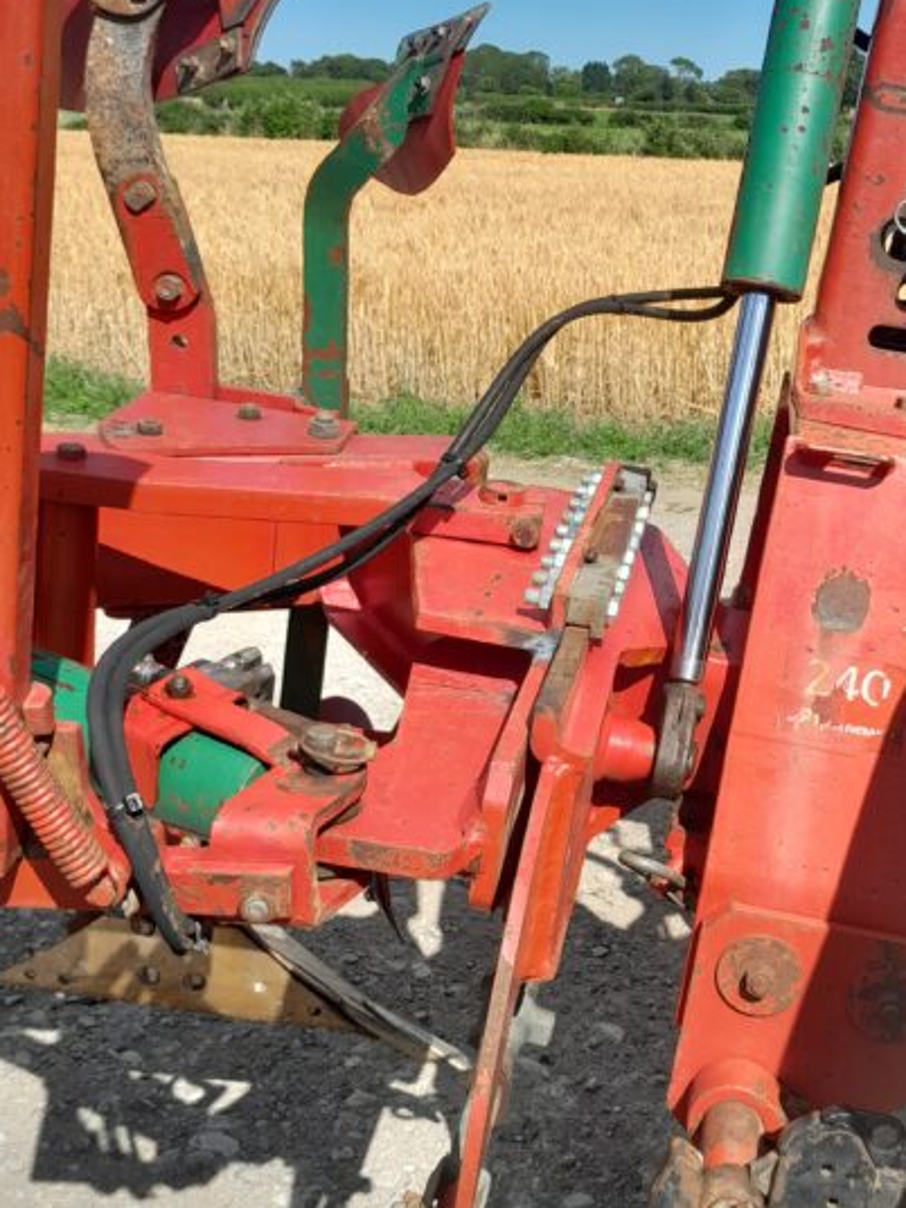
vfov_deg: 43.8
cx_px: 665
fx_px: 1501
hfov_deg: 33.0
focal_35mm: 43
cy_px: 531
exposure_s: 1/485
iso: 40
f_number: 1.8
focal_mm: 4
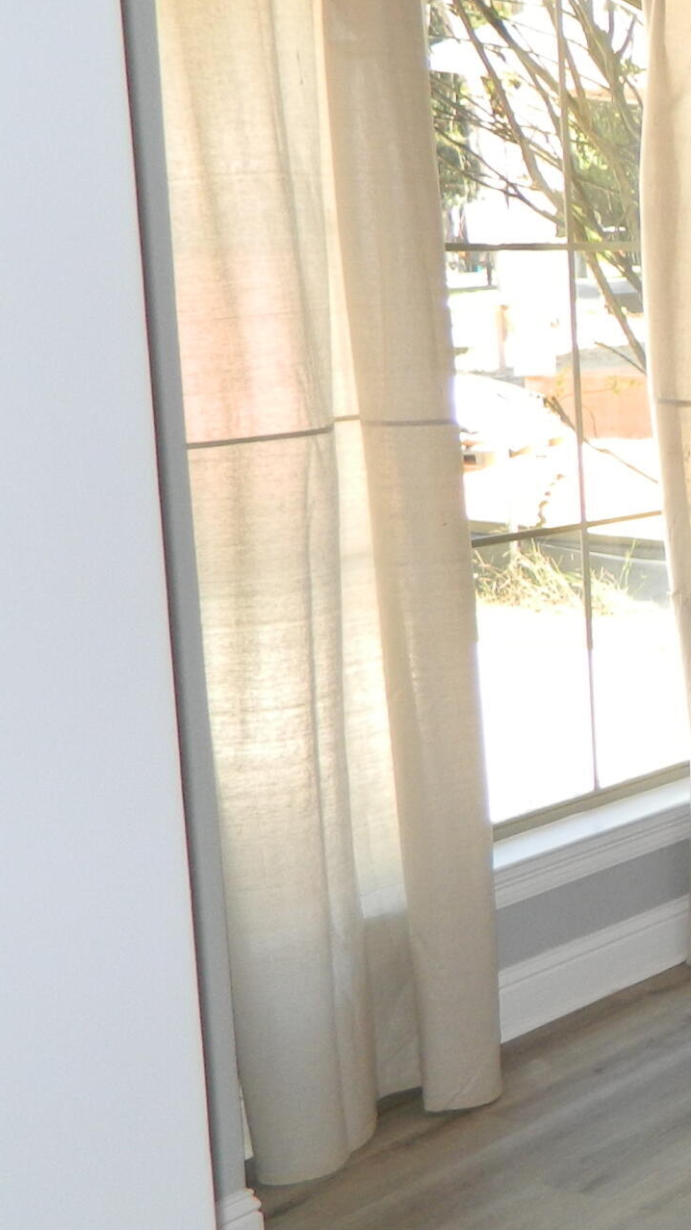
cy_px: 535
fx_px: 2085
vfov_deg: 32.8
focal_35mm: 64
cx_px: 1364
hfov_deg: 15.3
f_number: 3.1
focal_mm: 4.5
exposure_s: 1/80
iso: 110
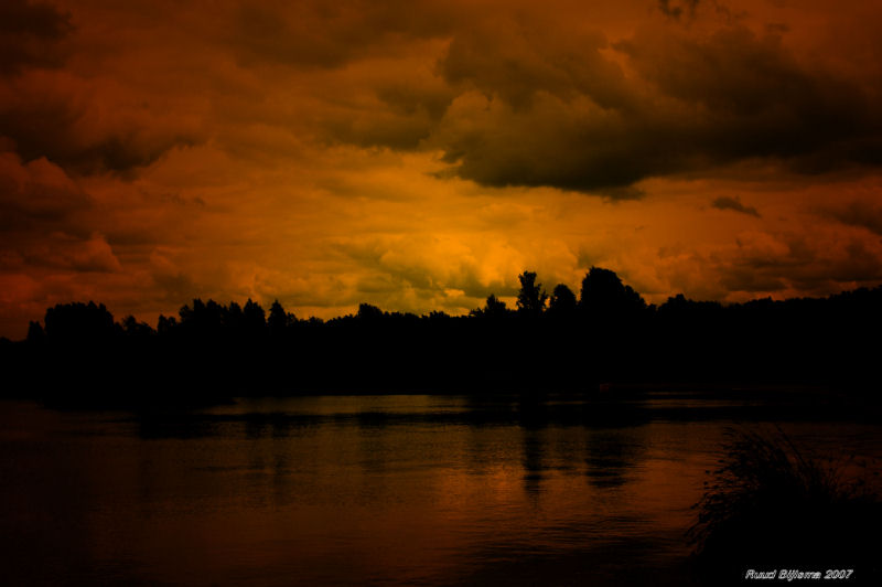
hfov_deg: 46.4
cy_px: 294
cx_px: 441
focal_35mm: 42
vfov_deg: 31.8
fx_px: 1028
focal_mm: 28
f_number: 13
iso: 400
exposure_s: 1/350
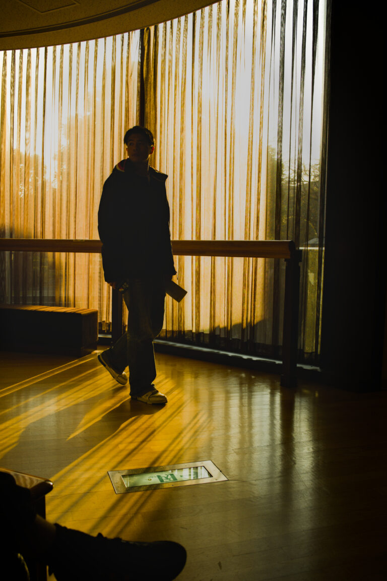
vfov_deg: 60.3
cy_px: 290
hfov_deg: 42.3
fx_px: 500
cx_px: 194
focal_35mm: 31
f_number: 3.2
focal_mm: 20.8
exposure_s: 1/500
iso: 640
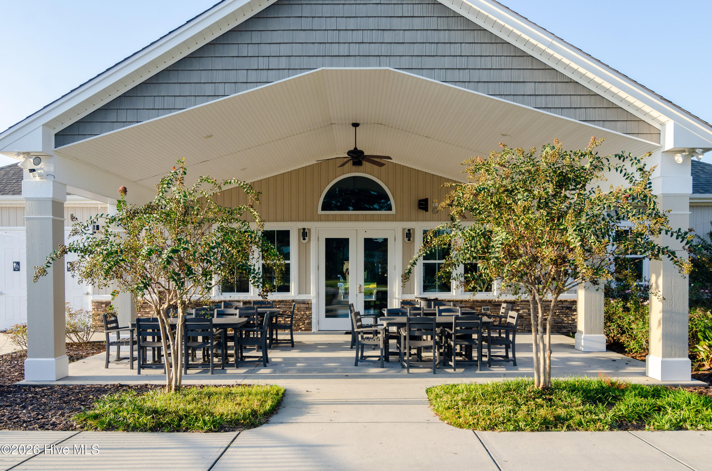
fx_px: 592
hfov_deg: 62.0
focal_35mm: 30
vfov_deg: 43.4
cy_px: 236
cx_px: 356
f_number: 6.3
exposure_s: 1/400
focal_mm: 20
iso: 320
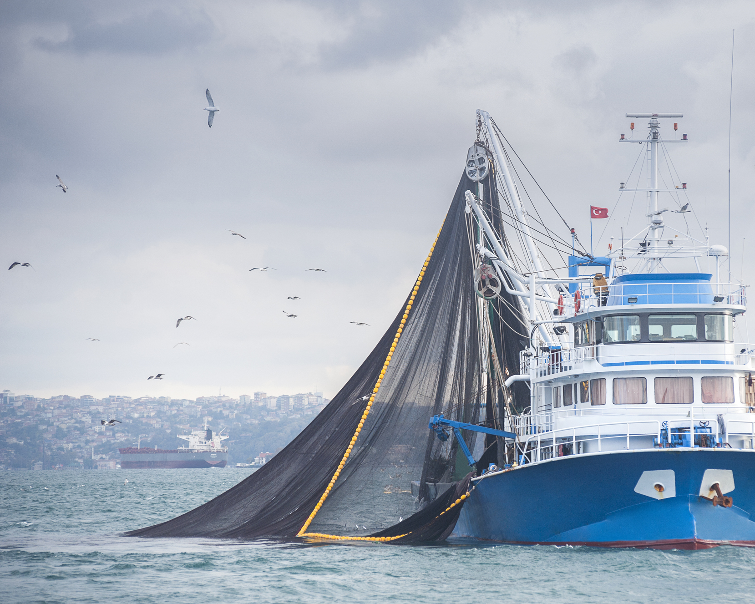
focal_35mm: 180
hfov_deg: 10.7
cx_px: 470
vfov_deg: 8.6
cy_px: 309
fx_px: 4022
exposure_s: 1/160
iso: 250
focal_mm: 150
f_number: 5.6
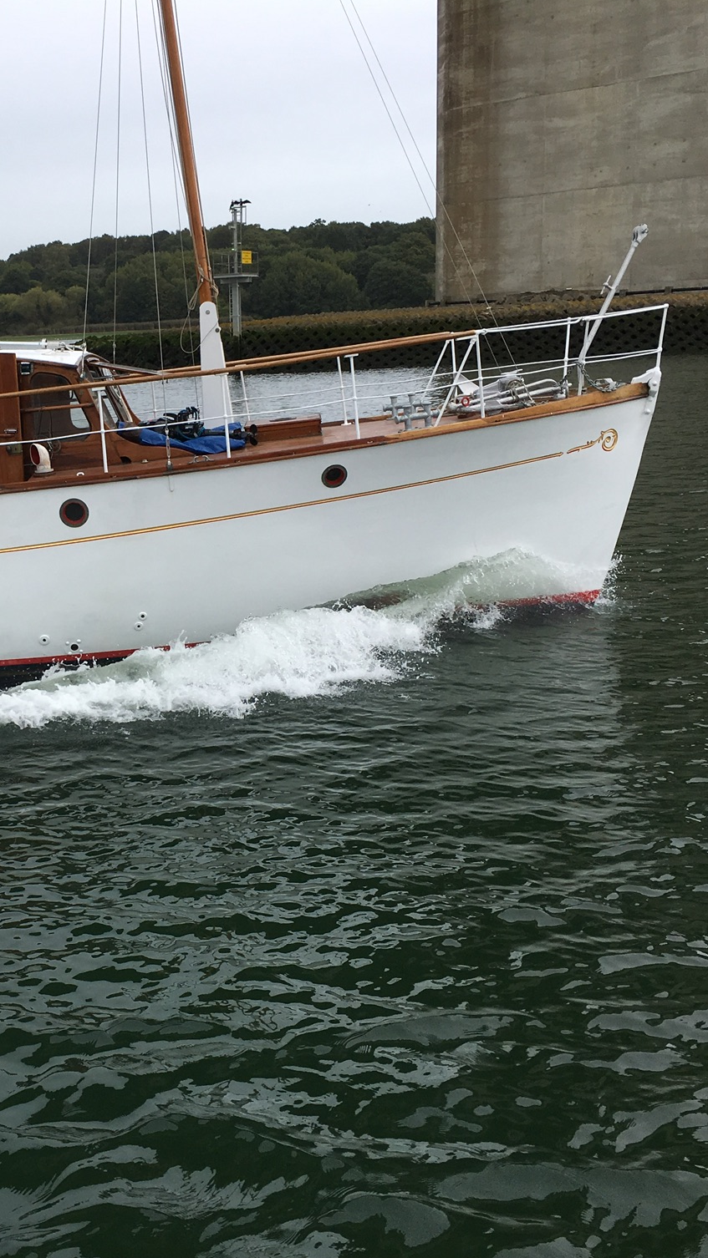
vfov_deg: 47.4
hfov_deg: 27.0
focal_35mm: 43
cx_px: 107
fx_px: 1435
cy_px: 636
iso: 25
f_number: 2.2
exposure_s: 1/905
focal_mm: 4.15
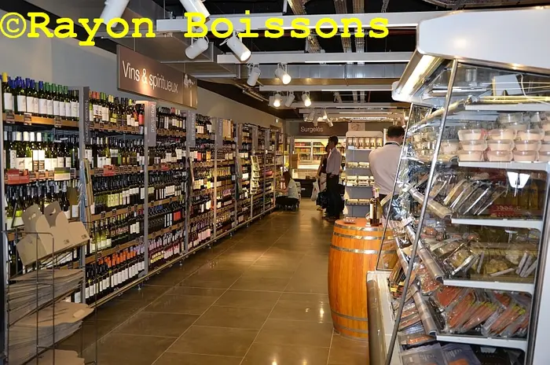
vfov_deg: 36.7
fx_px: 549
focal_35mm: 36
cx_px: 275
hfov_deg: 53.2
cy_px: 182
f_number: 3.8
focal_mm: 24
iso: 400
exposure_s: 1/60
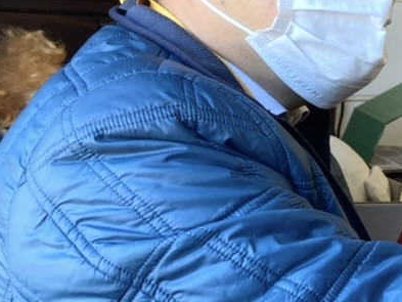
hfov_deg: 24.3
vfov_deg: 20.1
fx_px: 848
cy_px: 105
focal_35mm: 73
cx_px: 479
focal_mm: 3.99
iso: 32
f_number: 1.8
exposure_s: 1/100
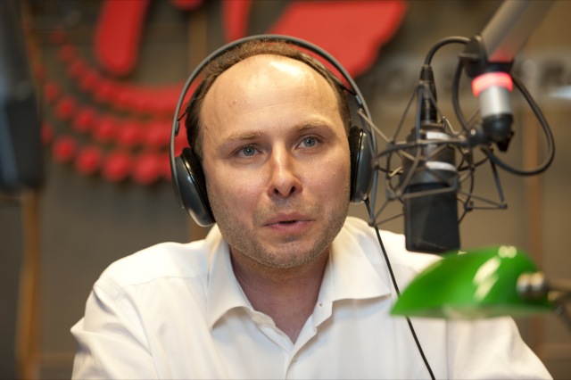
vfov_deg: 9.1
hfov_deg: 13.7
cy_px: 190
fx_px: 2378
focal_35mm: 150
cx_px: 286
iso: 1000
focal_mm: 150
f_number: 2.8
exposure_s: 1/160
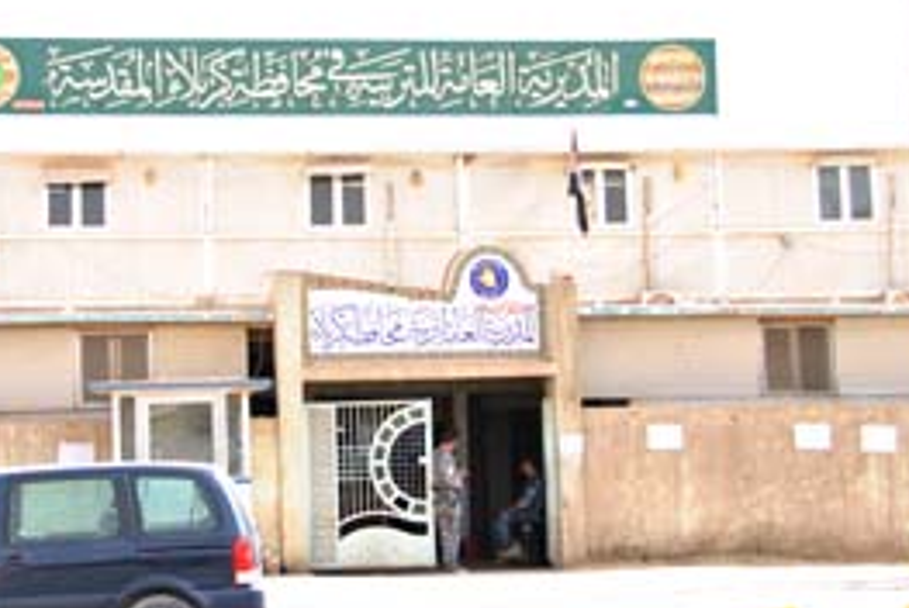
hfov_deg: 27.5
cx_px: 315
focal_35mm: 73
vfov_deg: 18.7
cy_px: 252
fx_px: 1845
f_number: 5
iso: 200
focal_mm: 32
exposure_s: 1/320
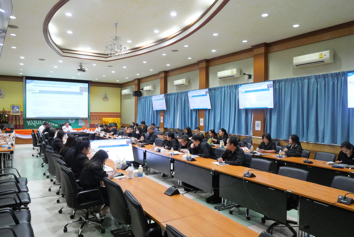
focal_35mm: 24
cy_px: 118
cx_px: 177
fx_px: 236
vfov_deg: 53.2
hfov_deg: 73.7
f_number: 8
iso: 3200
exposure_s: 1/30
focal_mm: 12
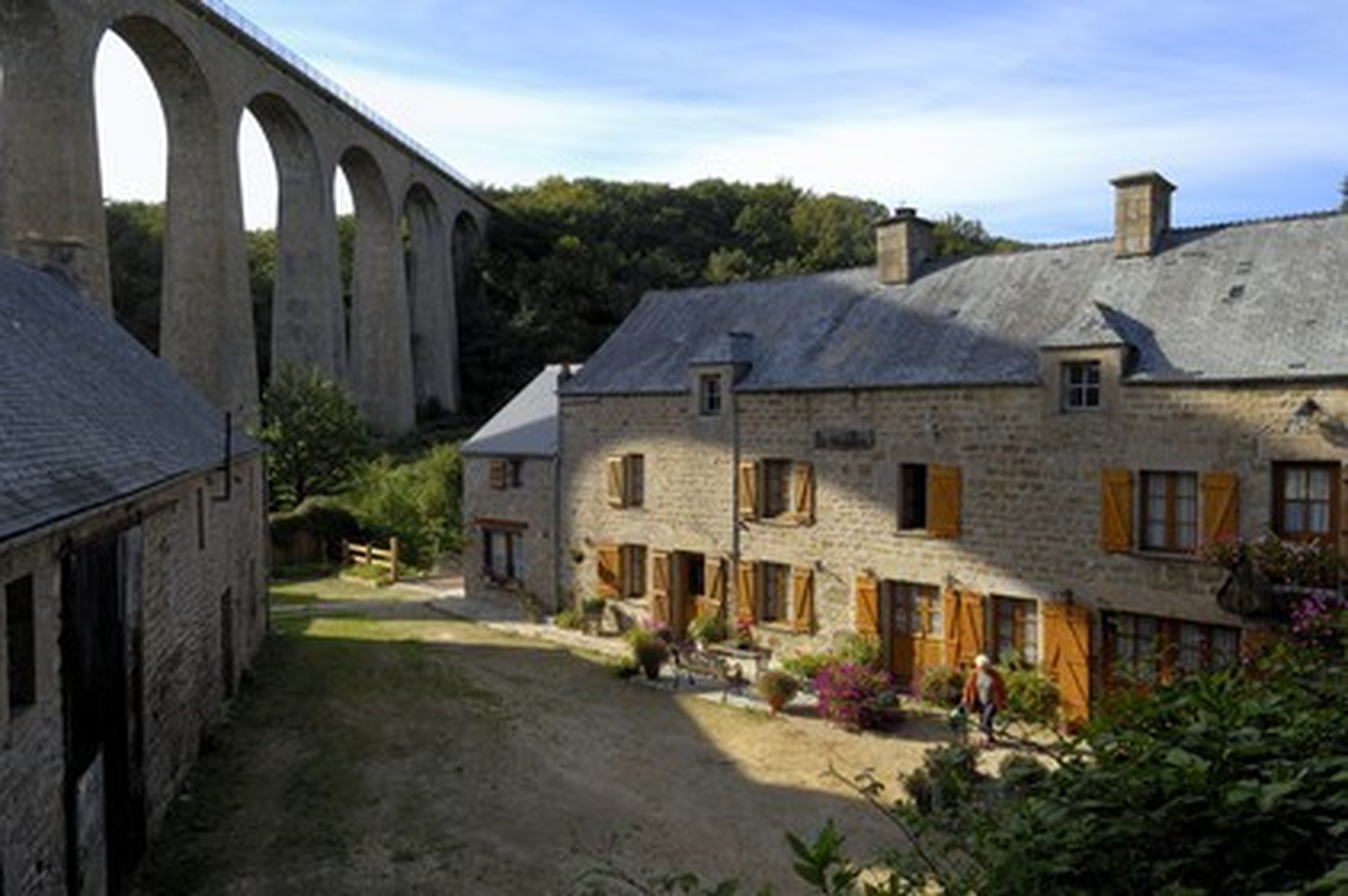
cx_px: 674
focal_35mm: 22
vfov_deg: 56.1
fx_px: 842
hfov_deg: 77.4
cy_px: 448
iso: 100
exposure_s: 1/100
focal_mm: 15
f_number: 11
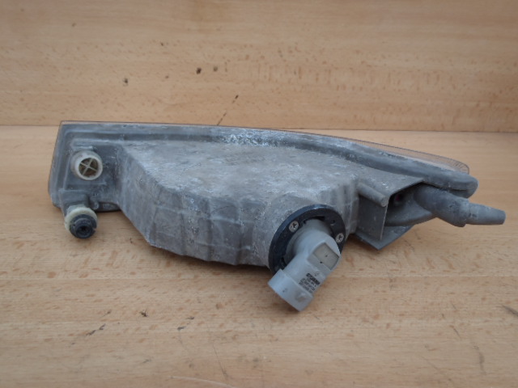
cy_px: 194
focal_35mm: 28
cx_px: 259
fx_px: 419
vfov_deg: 49.7
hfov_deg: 63.4
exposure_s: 1/160
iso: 80
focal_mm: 5
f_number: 3.9
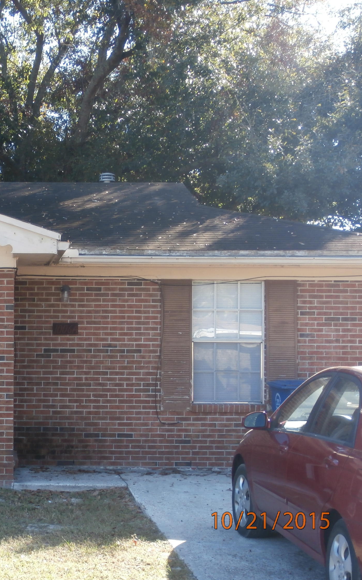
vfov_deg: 30.6
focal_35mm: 67
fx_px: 1058
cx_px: -15
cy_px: 289
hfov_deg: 18.8
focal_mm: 8.29
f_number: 4.2
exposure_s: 1/100
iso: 100
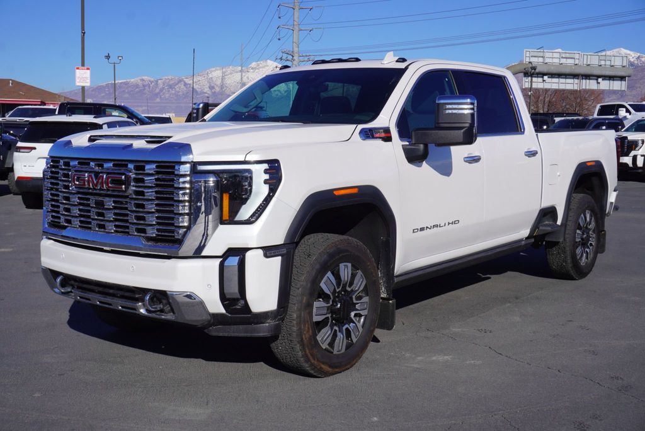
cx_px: 322
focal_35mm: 44
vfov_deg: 30.9
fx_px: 780
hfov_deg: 44.9
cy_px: 216
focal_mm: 29
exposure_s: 1/250
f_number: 11
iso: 100
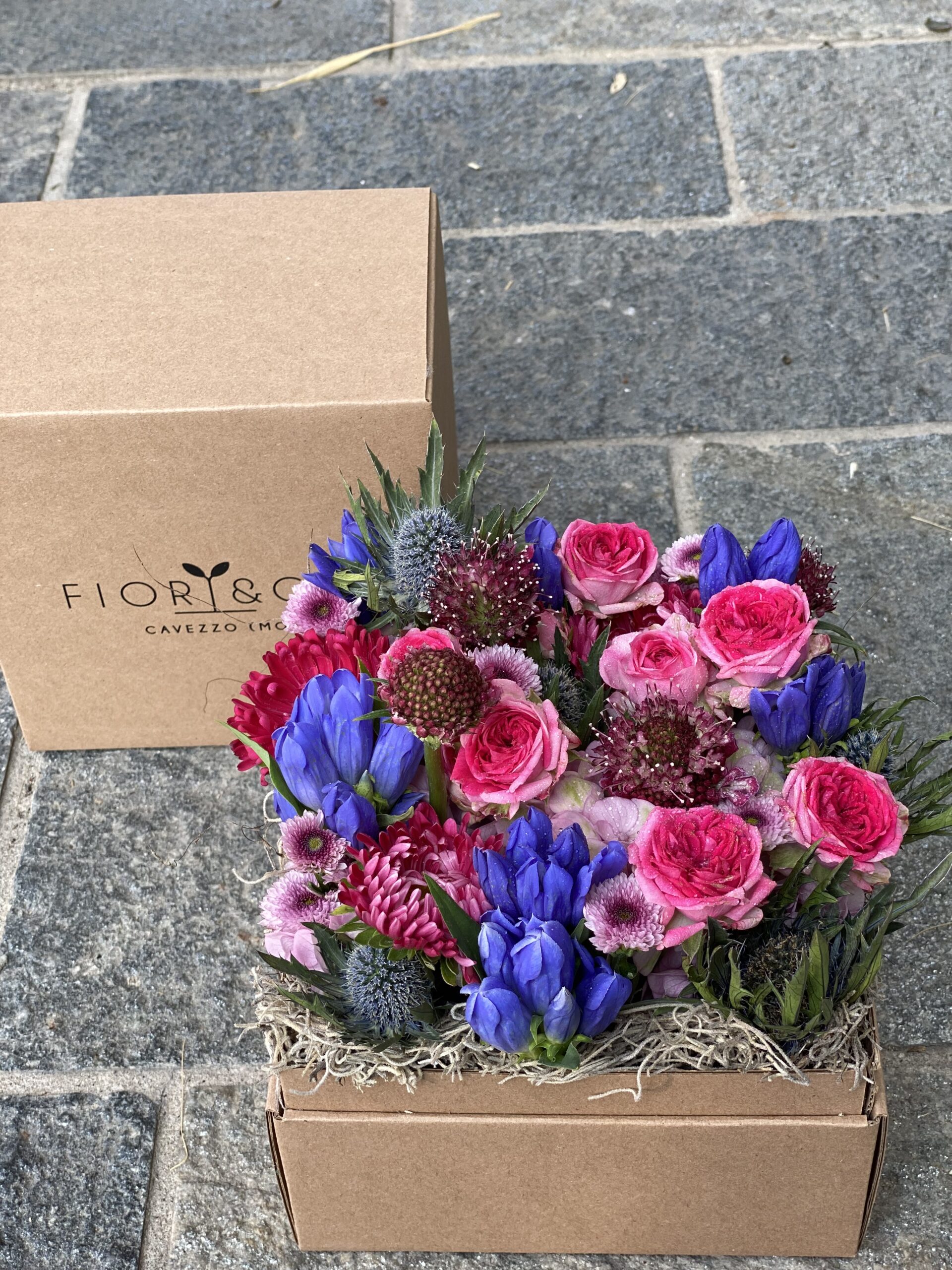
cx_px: 476
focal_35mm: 52
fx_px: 1907
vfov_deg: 36.8
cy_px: 635
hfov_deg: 28.0
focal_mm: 6
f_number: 2
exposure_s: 1/165
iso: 20
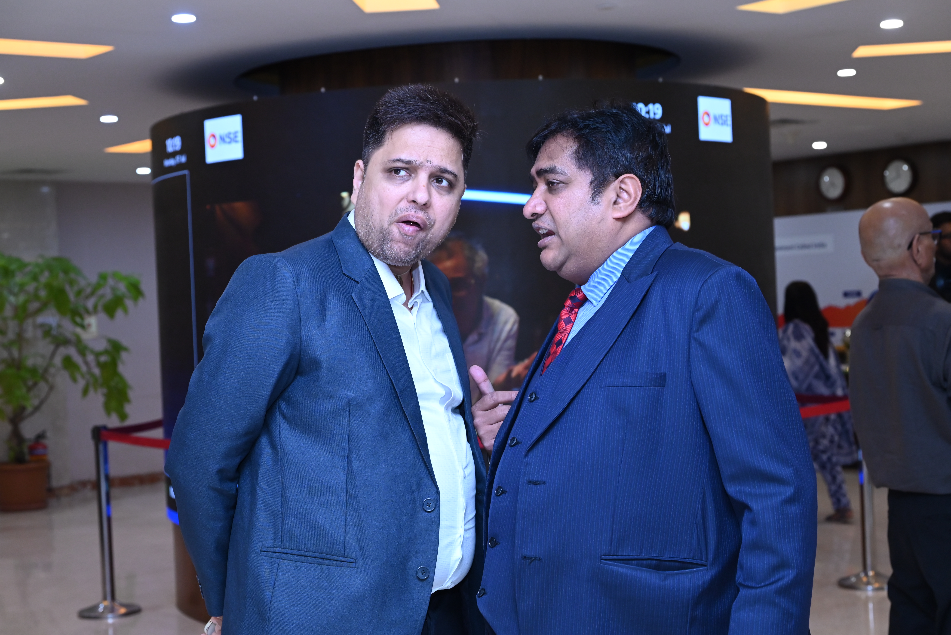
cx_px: 476
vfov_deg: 23.4
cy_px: 318
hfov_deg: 34.5
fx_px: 1533
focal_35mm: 58
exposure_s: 1/100
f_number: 5.6
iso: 1600
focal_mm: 58
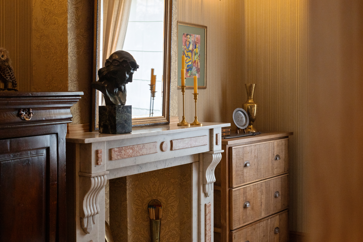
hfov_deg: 39.6
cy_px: 121
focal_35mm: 50
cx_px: 182
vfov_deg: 27.0
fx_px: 504
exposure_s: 1/125
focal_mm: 50
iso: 3200
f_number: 4.5
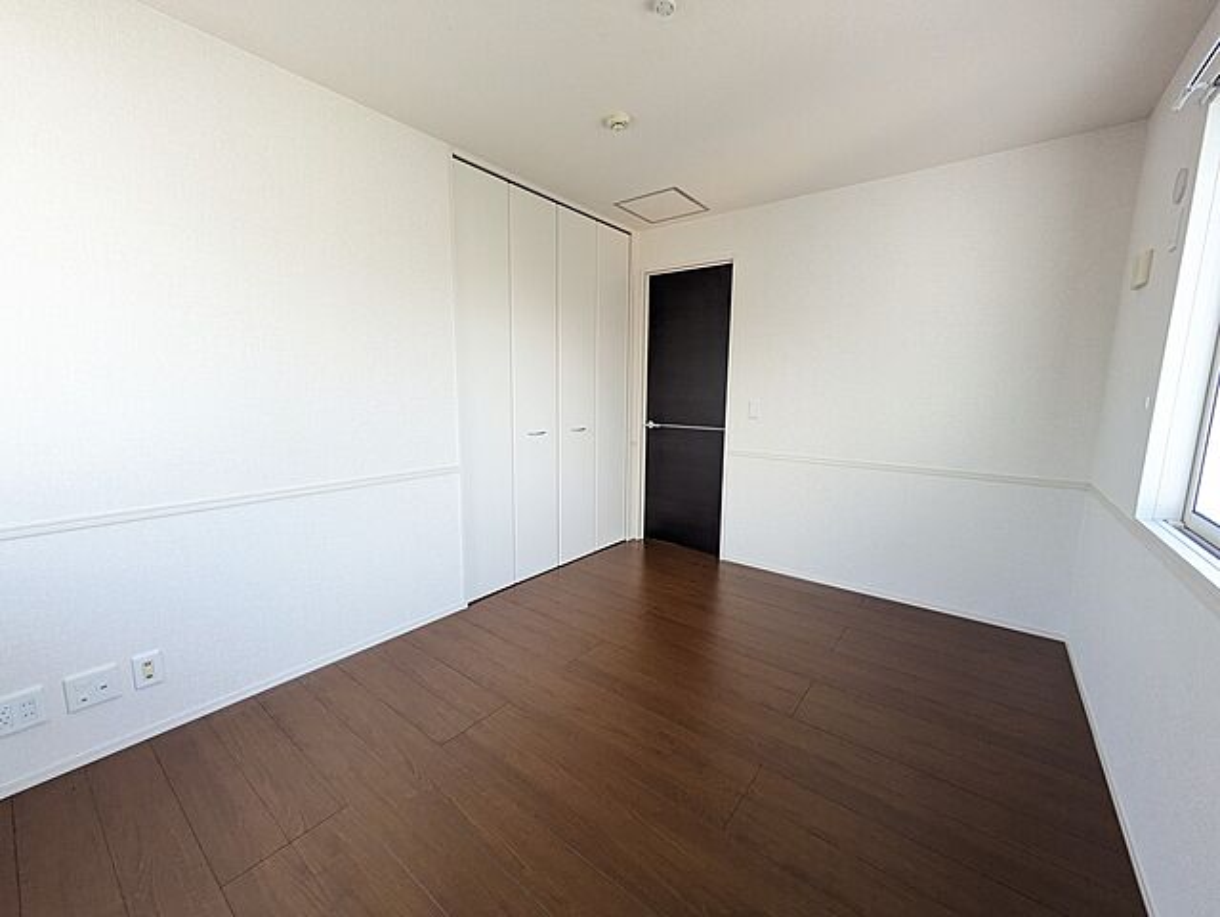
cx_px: 610
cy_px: 458
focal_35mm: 14
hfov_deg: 102.0
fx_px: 494
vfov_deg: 85.7
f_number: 2.2
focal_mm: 1.83
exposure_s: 1/120
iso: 224
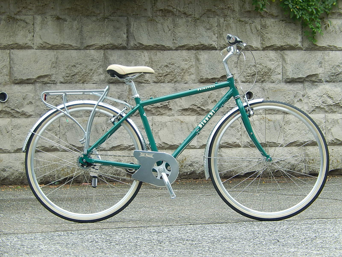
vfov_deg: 8.0
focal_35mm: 185
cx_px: 171
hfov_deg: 10.7
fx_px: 1828
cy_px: 128
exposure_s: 1/50
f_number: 5.7
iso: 125
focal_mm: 33.3
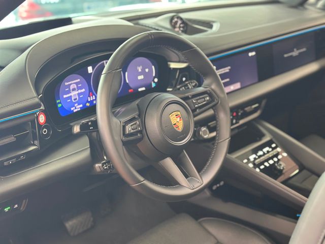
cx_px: 162
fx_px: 451
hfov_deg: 39.7
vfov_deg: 30.3
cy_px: 122
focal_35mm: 48
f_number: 1.78
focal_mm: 6.86
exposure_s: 1/40
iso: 320
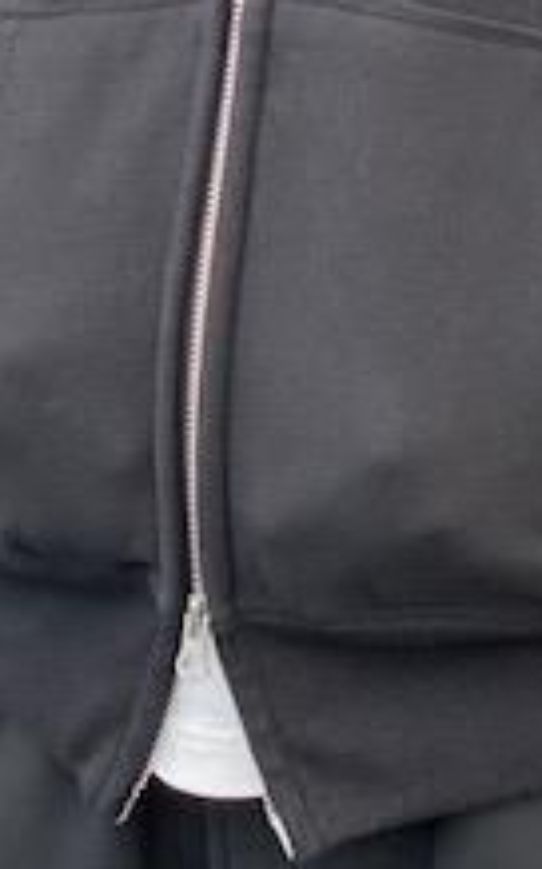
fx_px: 3834
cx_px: 498
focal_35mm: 162
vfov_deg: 12.6
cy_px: -171
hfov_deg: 8.1
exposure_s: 1/122
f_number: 2
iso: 50
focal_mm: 6
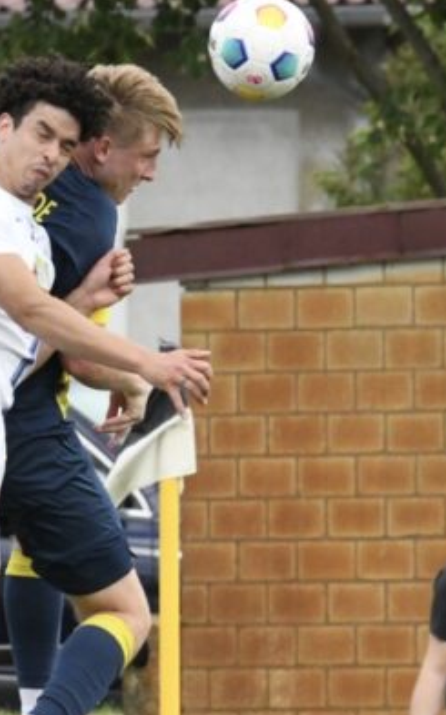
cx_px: 590
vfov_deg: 2.0
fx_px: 20711
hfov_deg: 1.2
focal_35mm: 1063
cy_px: 471
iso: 5000
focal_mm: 400
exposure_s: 1/1600
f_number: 13
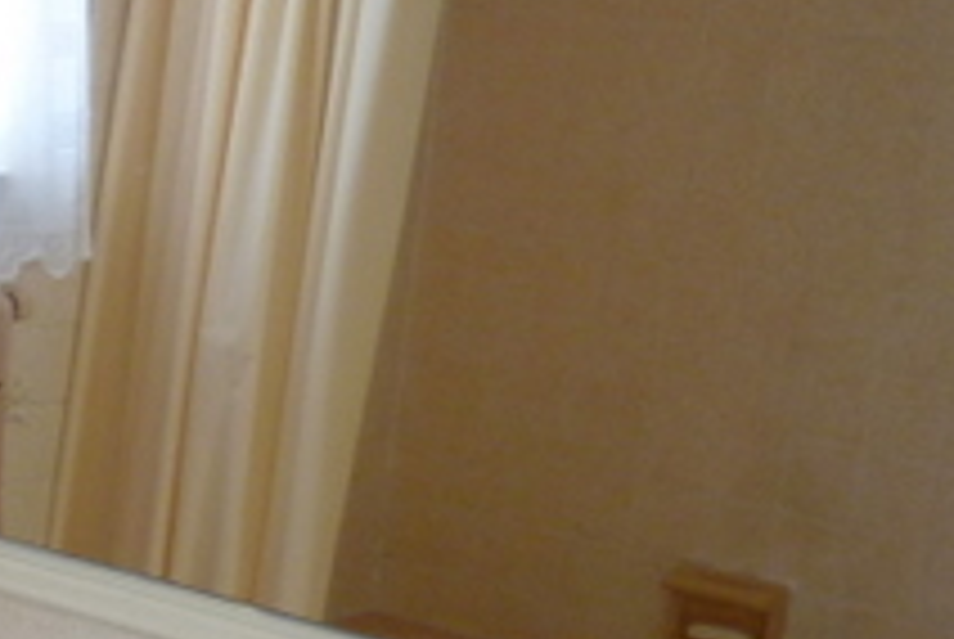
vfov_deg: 13.6
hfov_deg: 18.0
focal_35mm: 98
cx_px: -576
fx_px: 2601
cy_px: 783
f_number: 3.3
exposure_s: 1/15
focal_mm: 4.1
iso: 100
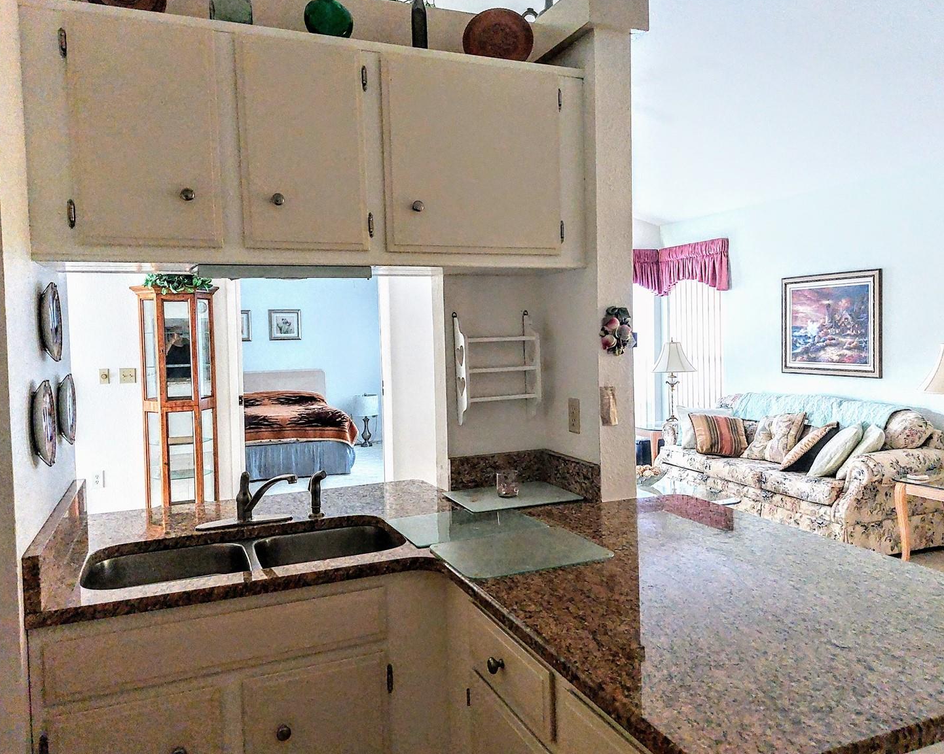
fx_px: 726
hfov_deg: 66.0
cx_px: 483
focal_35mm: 26
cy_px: 372
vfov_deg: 54.9
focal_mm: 5.23
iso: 500
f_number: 1.8
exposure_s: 1/40
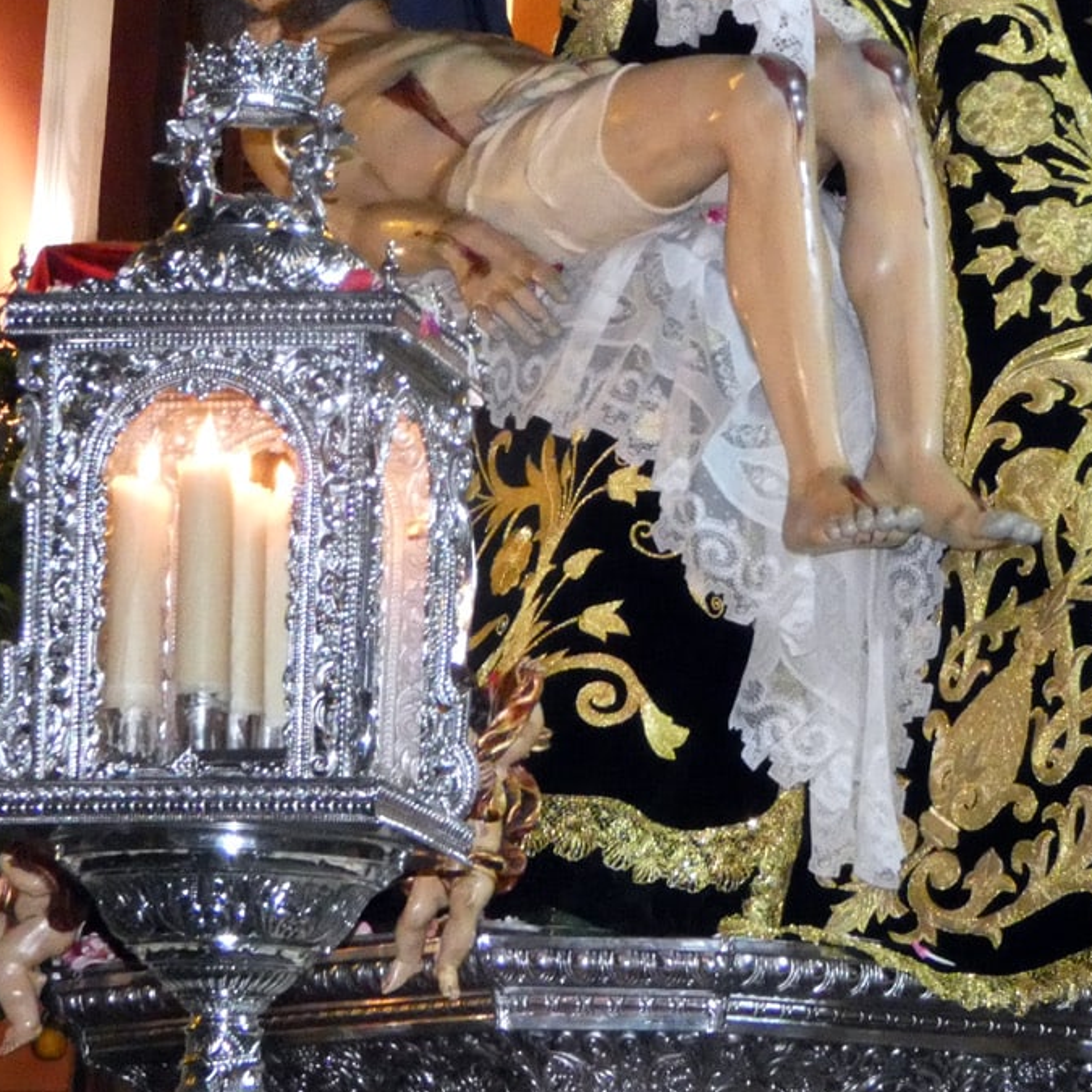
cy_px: 193
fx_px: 7209
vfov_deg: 8.6
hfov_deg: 8.7
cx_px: 682
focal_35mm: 202
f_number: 4.8
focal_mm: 17.5
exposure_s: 1/60
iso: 1600
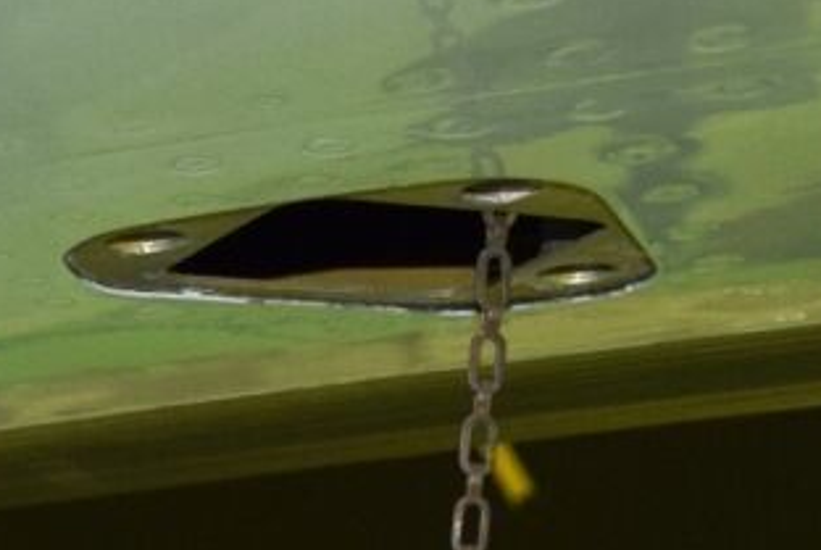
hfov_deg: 9.1
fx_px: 5168
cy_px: 1784
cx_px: 217
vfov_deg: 5.6
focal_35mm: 226
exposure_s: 1/100
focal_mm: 23
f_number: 5
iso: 720
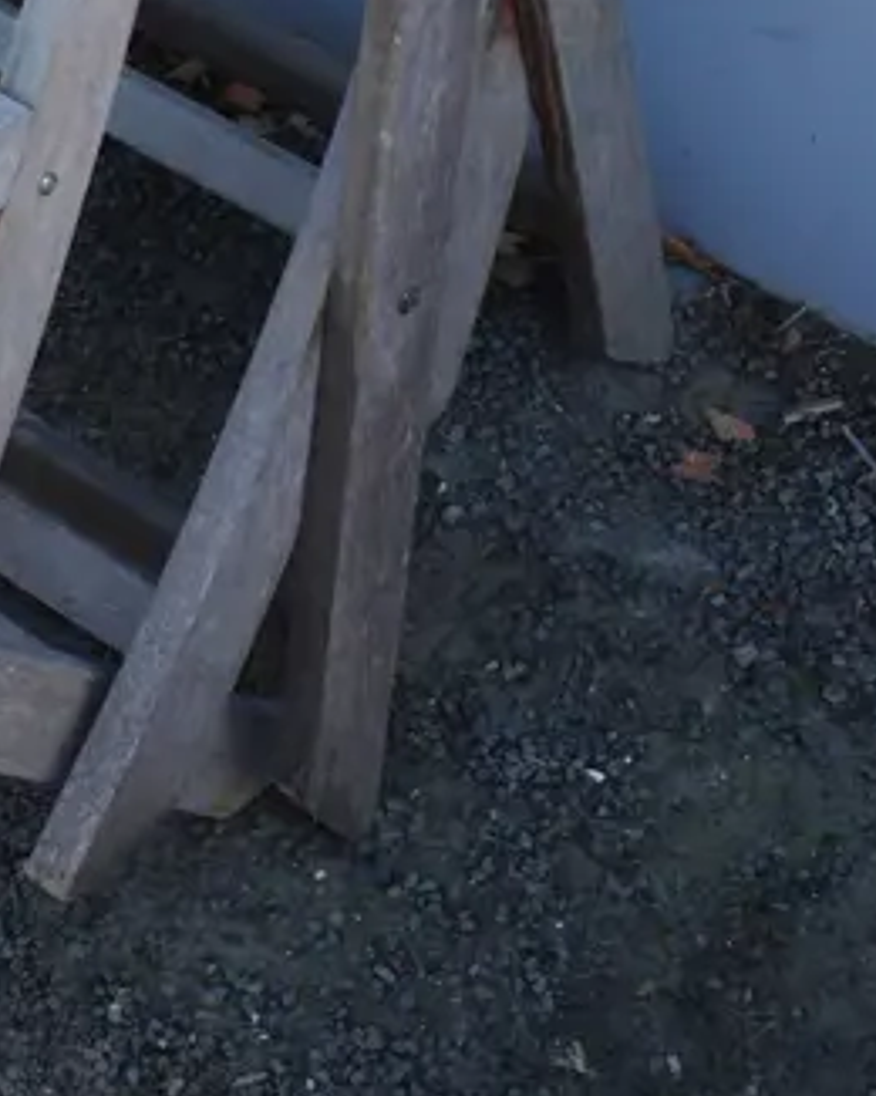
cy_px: -344
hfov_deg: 12.5
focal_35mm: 123
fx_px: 3986
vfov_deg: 14.9
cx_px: 172
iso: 200
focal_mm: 20
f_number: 5
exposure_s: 1/125
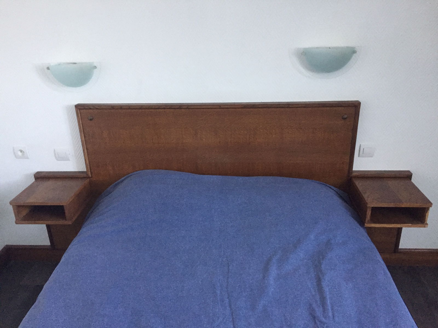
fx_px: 367
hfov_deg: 61.7
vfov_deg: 48.2
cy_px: 164
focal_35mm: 29
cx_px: 219
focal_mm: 4.15
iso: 250
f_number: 2.2
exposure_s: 1/25
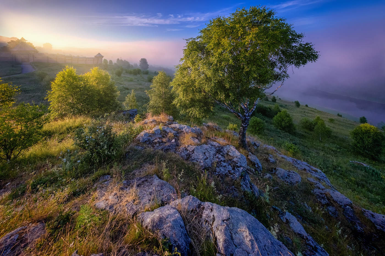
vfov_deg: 90.0
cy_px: 128
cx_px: 192
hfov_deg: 112.6
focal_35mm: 12
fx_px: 128
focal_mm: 8
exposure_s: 1/220
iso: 800
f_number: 11
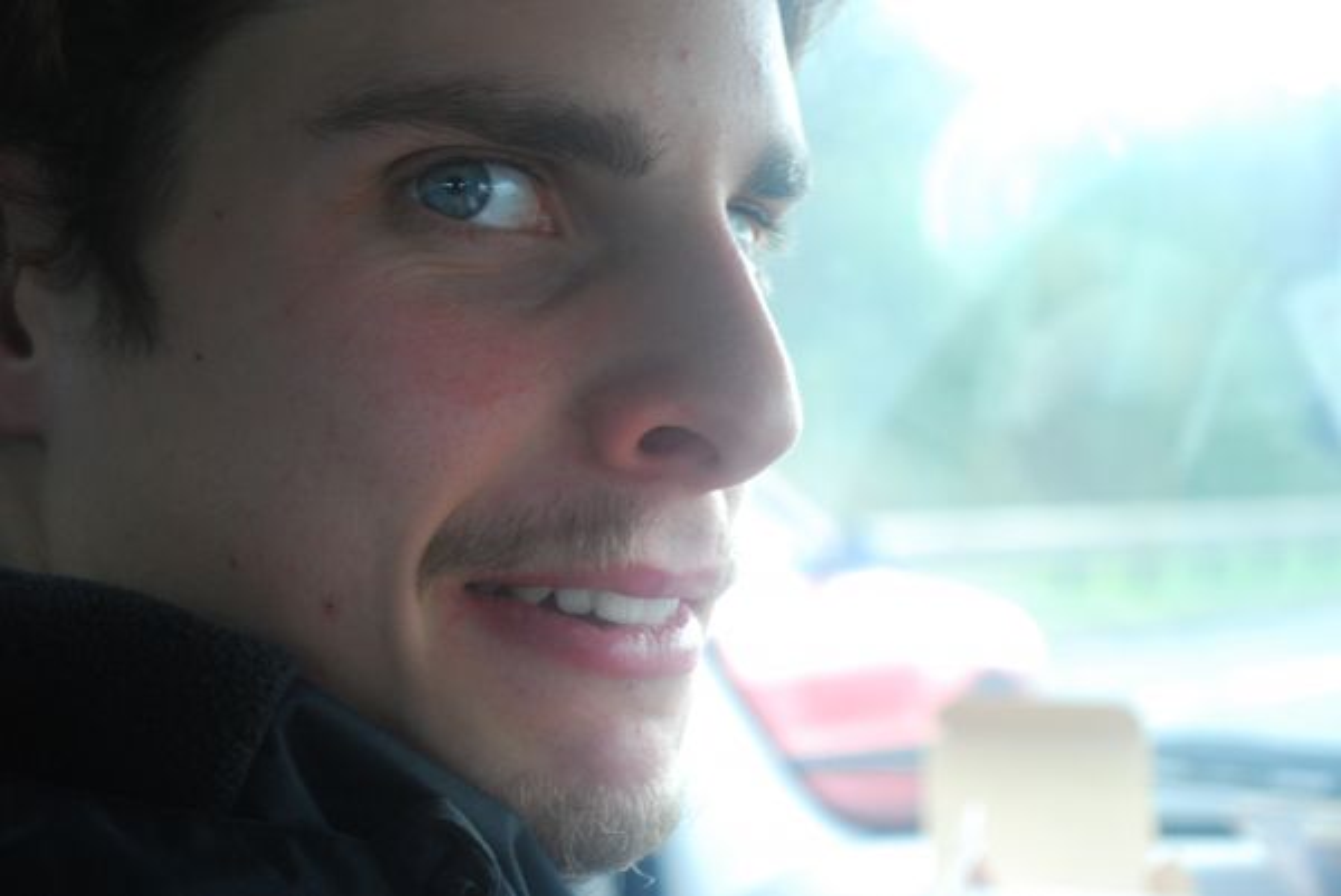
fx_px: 3075
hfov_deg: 24.6
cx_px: 670
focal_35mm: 82
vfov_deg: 16.6
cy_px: 448
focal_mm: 55
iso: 800
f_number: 5.6
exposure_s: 1/125
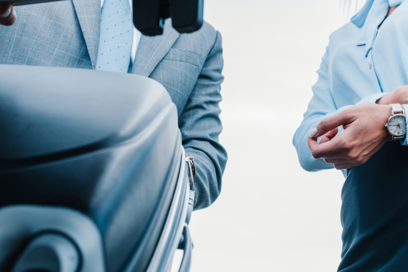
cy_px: 199
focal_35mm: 77
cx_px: 276
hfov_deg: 26.2
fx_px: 873
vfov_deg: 17.6
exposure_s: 1/200
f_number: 3.5
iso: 100
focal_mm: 35
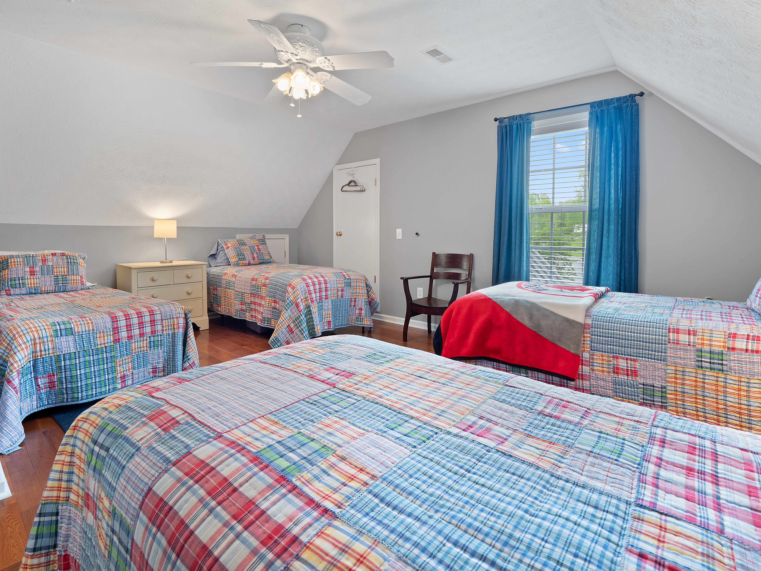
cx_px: 380
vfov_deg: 78.1
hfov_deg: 94.5
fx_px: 352
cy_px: 286
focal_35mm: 16
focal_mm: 8
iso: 200
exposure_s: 1/2.5
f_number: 5.6
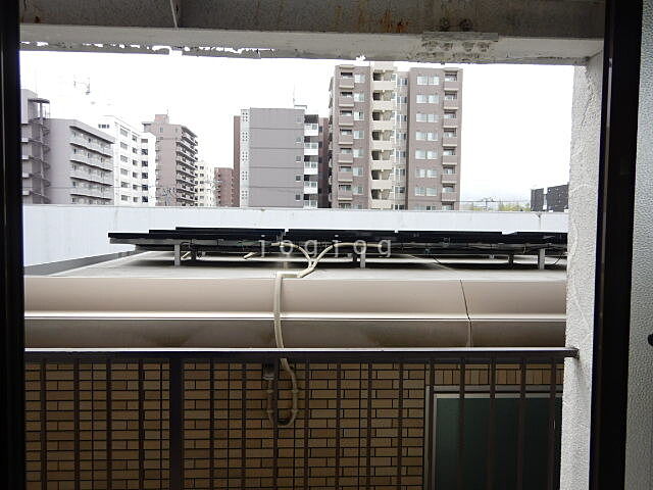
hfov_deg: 71.6
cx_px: 326
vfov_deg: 56.8
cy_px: 245
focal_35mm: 24
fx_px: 453
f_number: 2.8
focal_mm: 4.3
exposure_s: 1/500
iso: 125
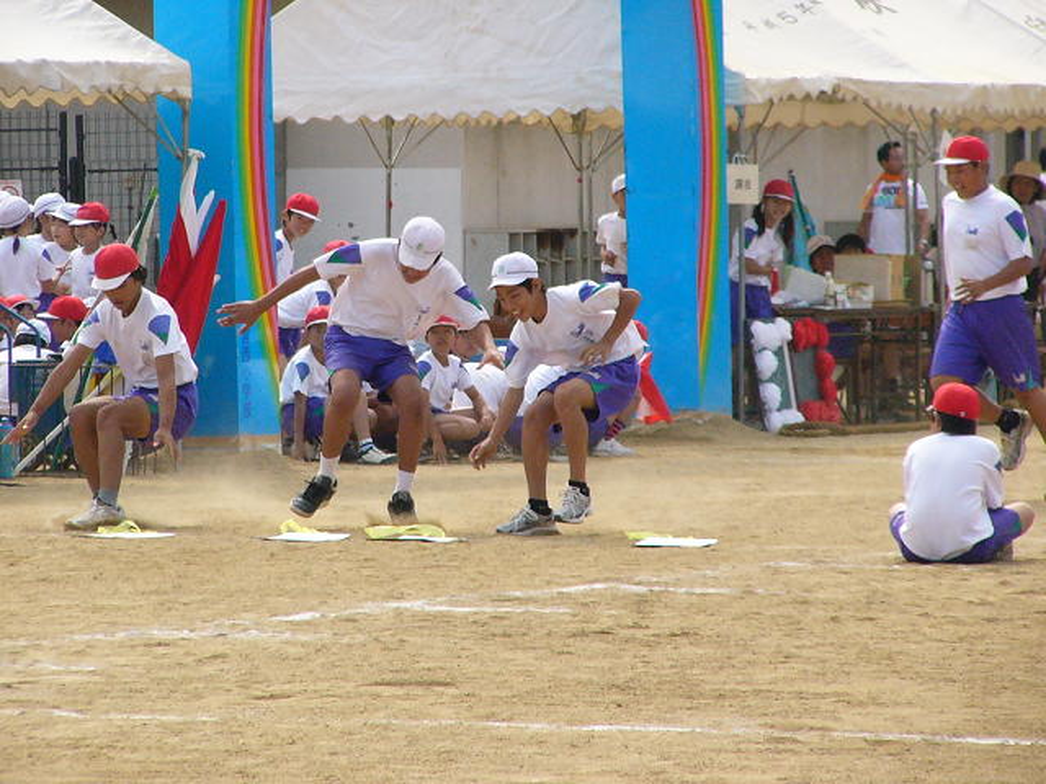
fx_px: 8672
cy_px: 392
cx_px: 523
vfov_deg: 5.2
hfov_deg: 6.9
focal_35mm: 287
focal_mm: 37.8
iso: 200
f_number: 8
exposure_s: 1/2000
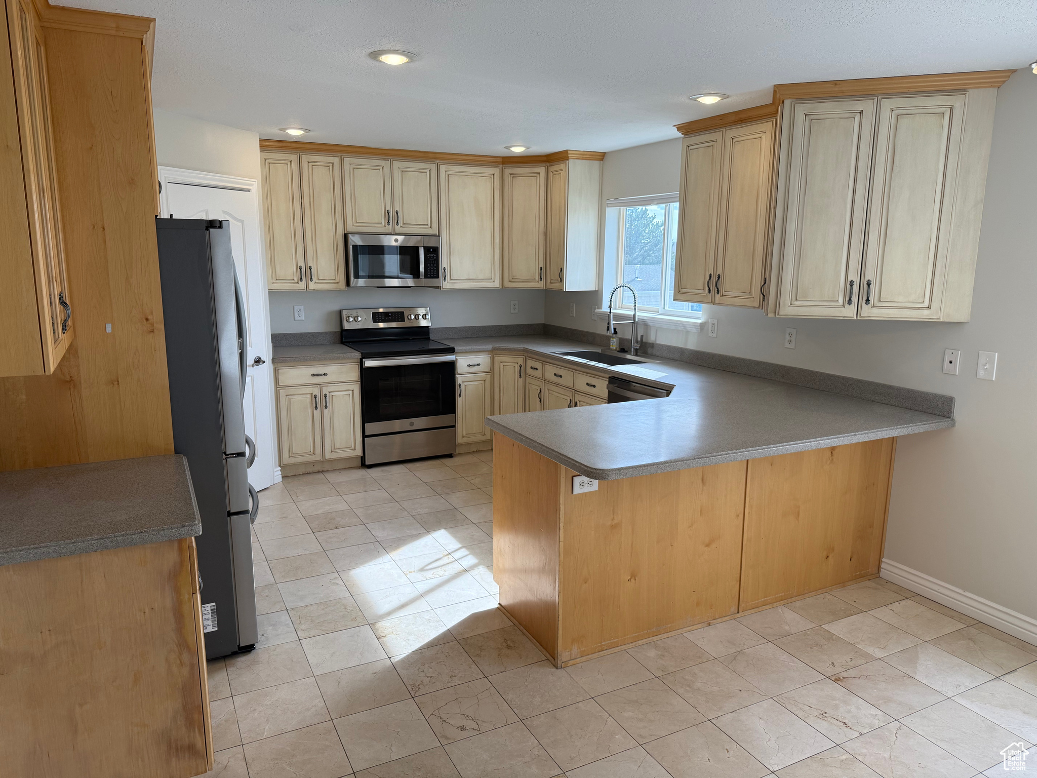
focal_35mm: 24
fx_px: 719
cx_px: 518
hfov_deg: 71.6
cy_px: 389
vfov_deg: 56.8
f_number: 1.78
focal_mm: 6.76
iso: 100
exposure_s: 1/689
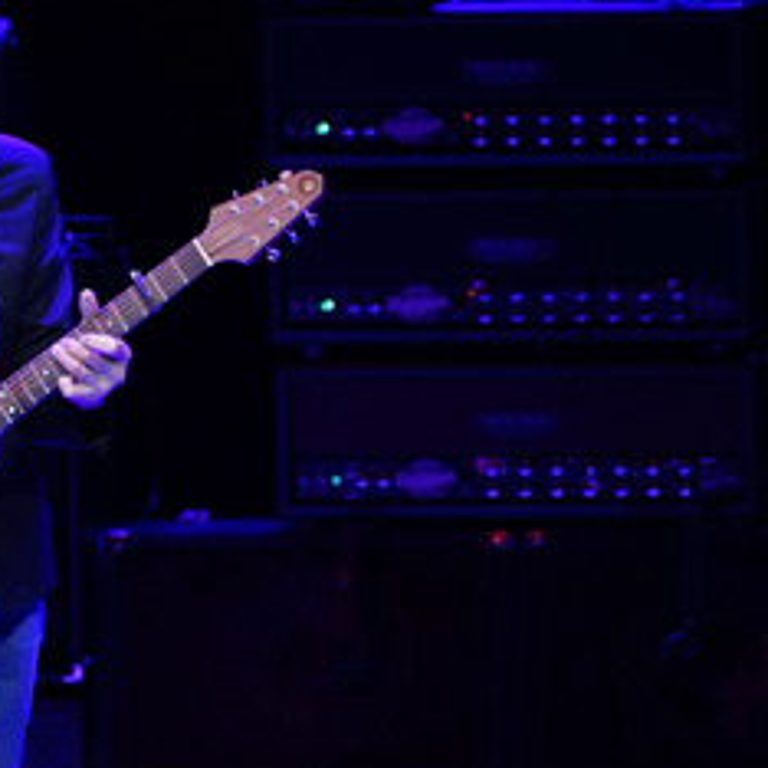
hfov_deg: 1.8
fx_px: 24599
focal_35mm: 980
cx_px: 195
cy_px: 312
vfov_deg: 1.8
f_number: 6.3
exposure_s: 1/200
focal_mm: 600
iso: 2000
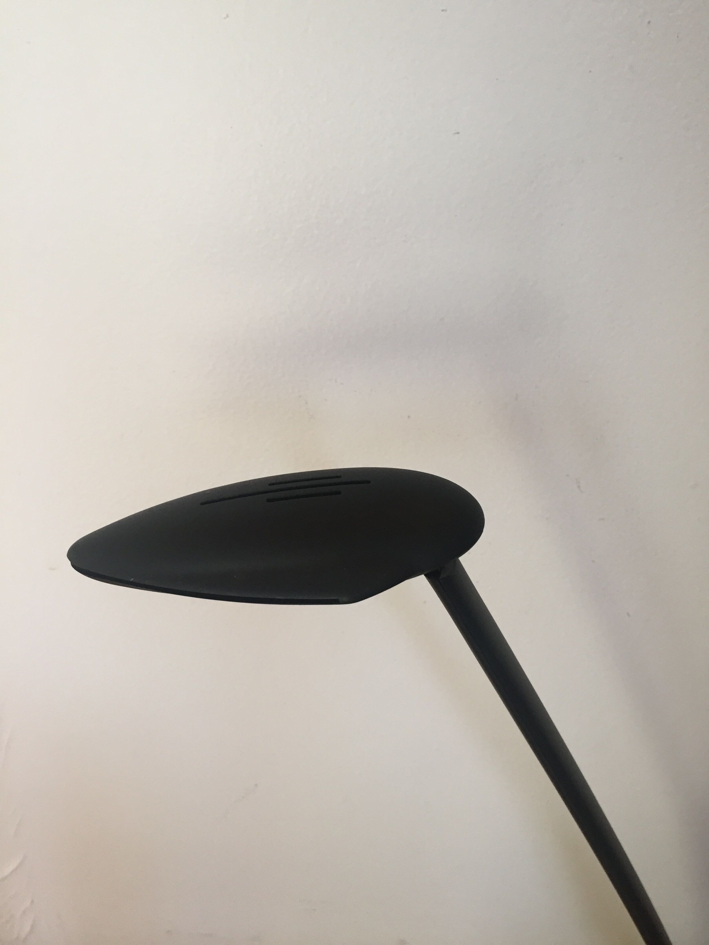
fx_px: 792
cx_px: 354
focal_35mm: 29
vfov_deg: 61.7
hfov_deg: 48.2
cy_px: 472
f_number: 2.2
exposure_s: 1/33
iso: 64
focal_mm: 4.15
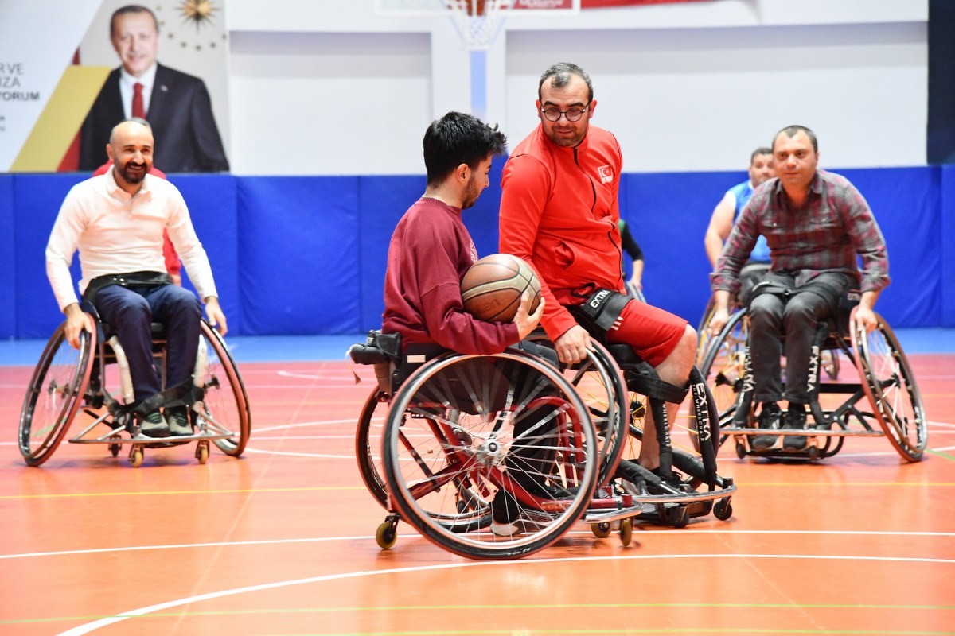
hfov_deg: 18.6
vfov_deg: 12.5
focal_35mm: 110
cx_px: 478
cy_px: 318
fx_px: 2918
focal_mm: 110
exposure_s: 1/160
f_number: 5
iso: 8000
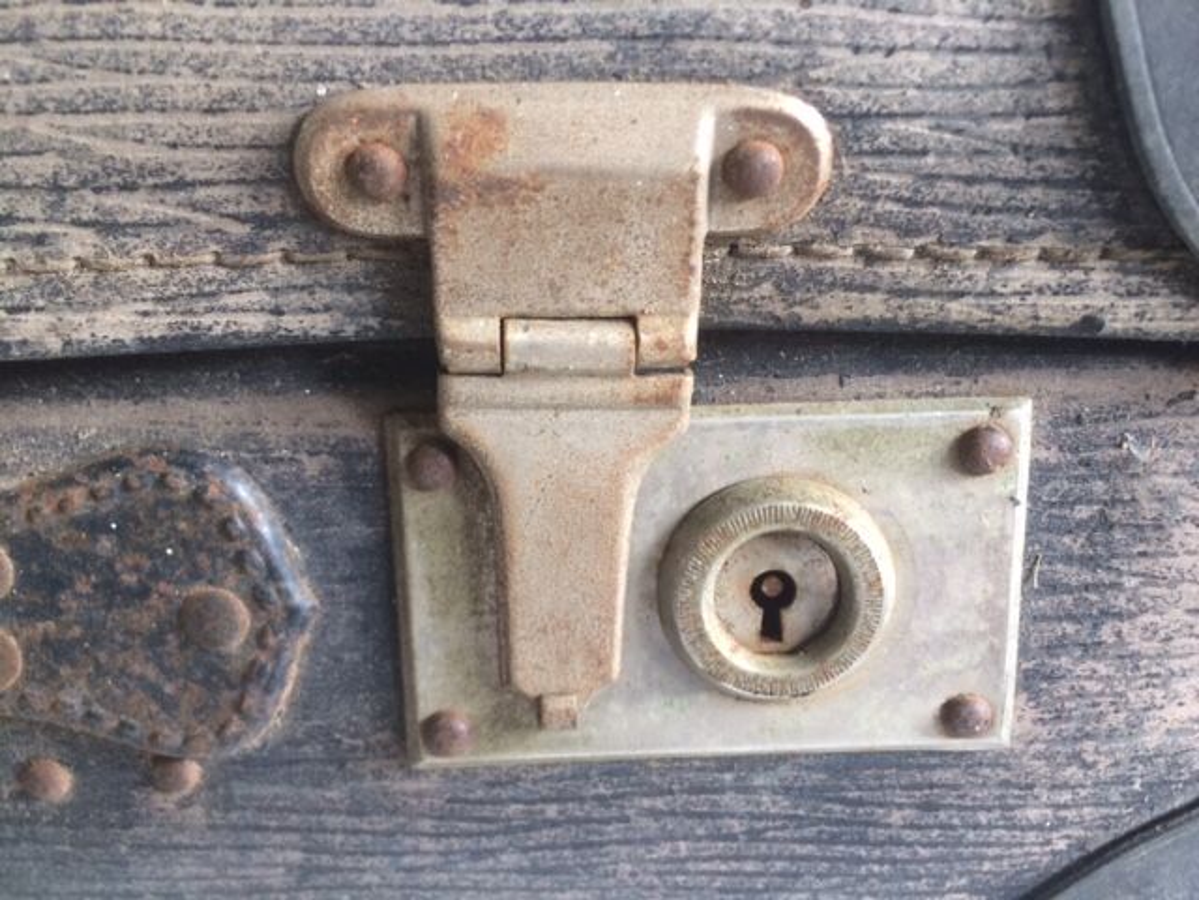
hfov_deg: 61.7
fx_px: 1004
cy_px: 450
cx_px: 600
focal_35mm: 29
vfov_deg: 48.2
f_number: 2.2
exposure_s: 1/33
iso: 100
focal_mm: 4.15
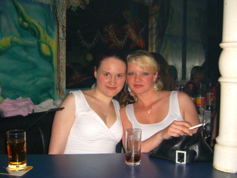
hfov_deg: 49.0
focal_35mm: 38
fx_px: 260
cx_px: 118
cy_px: 89
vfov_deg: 37.7
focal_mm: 7.9
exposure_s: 1/60
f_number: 2.8
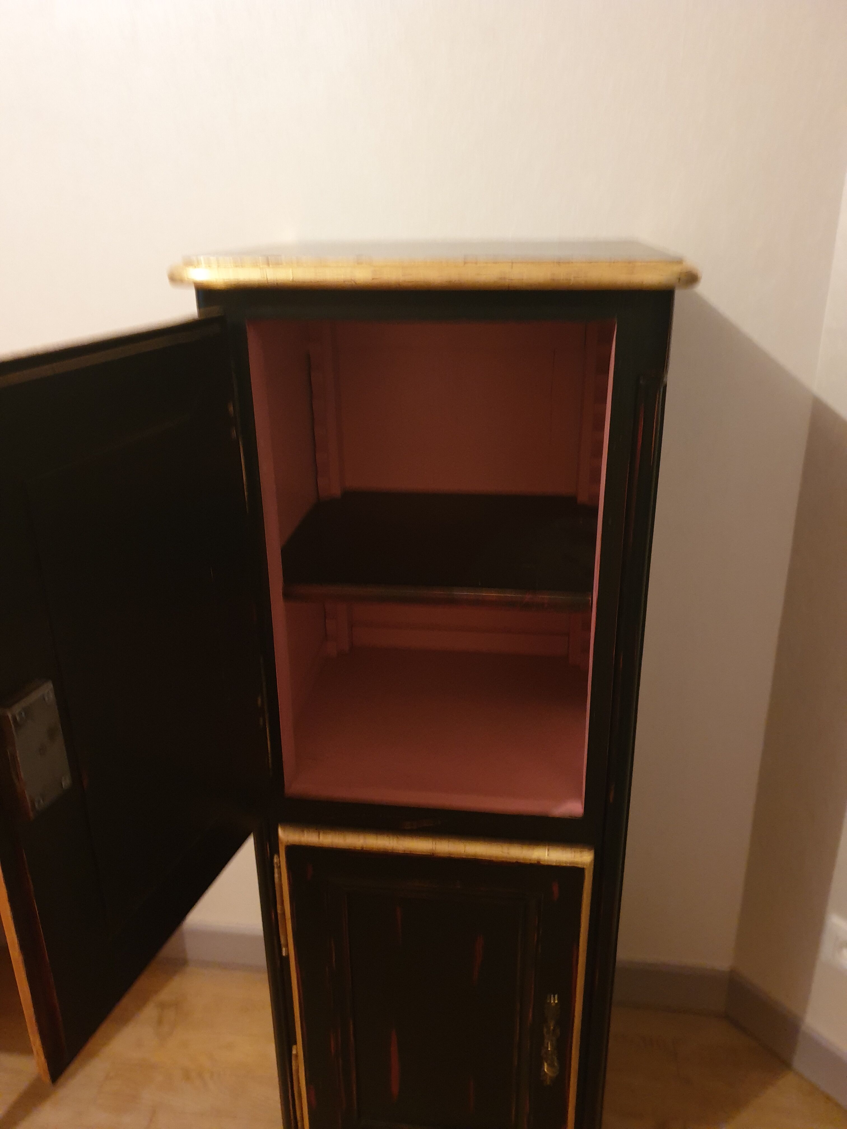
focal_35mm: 26
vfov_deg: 67.3
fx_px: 848
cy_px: 564
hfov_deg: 53.1
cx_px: 424
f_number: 1.5
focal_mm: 4.3
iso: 250
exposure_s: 1/13
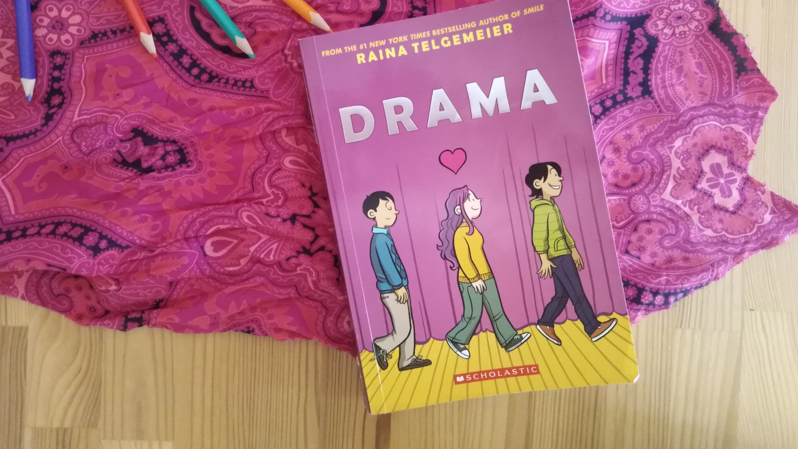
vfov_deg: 39.8
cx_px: 397
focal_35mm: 29
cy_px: 154
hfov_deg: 66.1
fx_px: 614
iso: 1126
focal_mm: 3.46
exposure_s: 1/15
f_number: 2.2
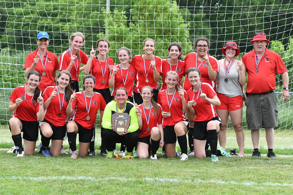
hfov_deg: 16.1
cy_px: 98
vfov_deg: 10.8
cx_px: 146
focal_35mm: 128
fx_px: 1038
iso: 720
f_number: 5
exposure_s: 1/1000
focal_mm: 85
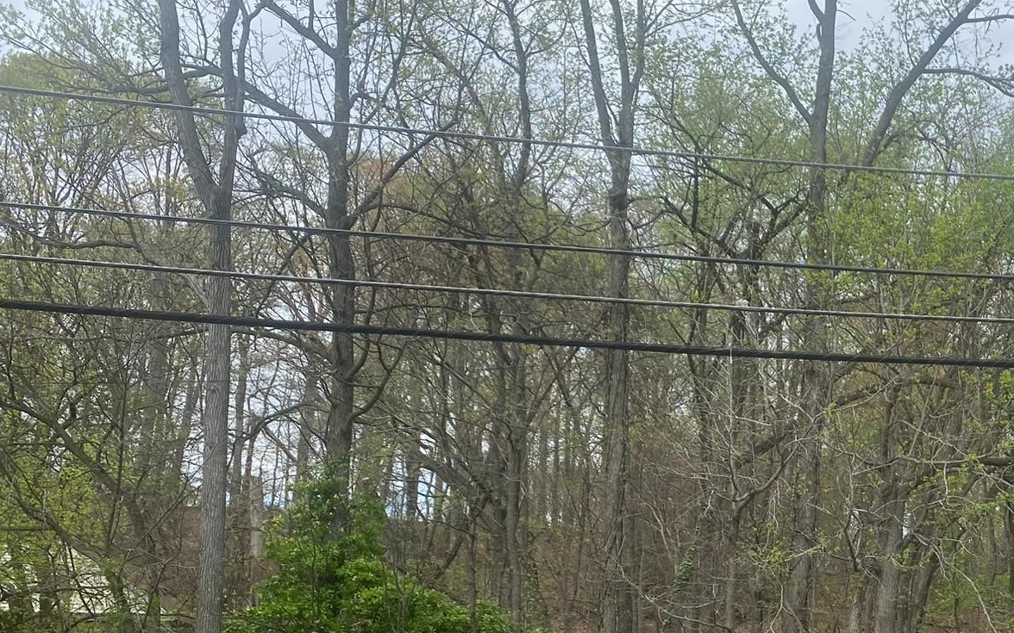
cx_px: 866
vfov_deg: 26.1
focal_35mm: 48
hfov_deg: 39.5
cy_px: 560
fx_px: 1326
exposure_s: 1/1082
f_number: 1.8
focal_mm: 4.25
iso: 32
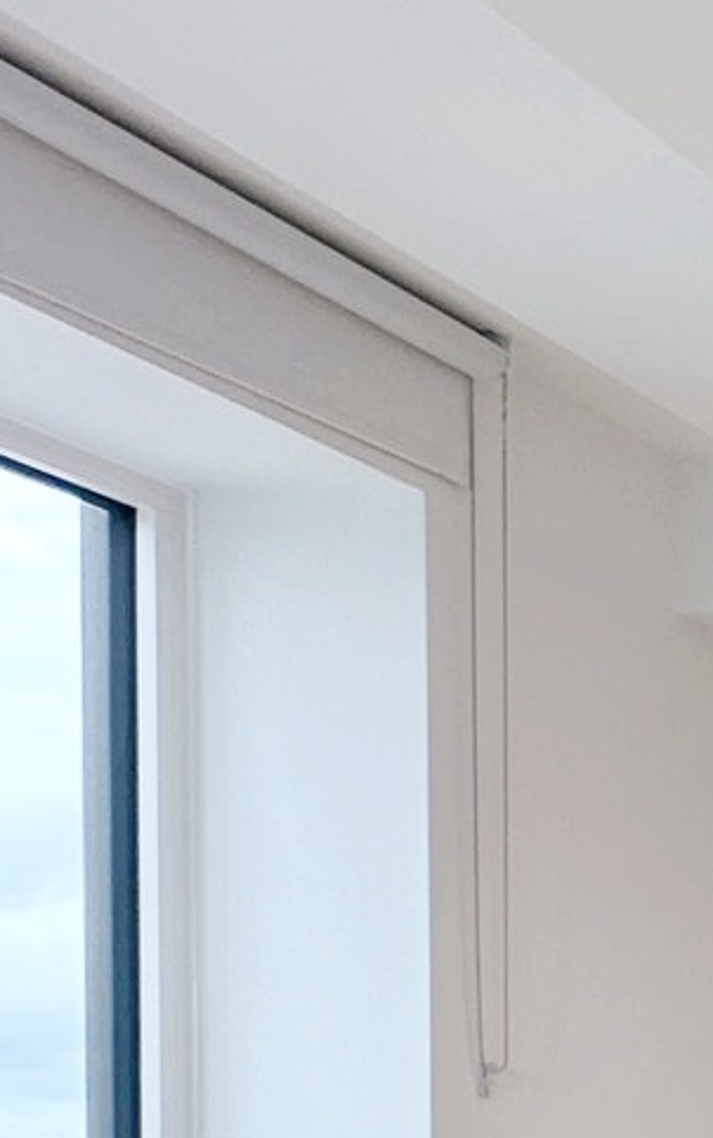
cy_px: 1303
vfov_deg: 28.9
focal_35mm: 63
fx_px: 1955
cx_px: 2141
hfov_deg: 11.5
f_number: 2.2
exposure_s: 1/100
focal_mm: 2.22
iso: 64
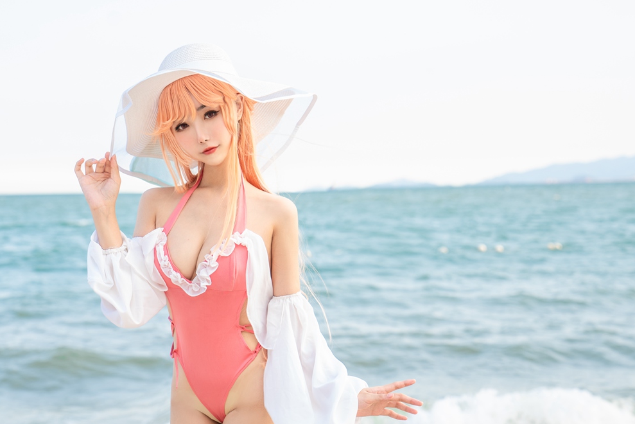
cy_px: 254
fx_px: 1623
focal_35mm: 92
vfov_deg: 14.9
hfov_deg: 22.1
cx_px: 262
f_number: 4.5
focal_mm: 70
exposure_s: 1/80
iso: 80
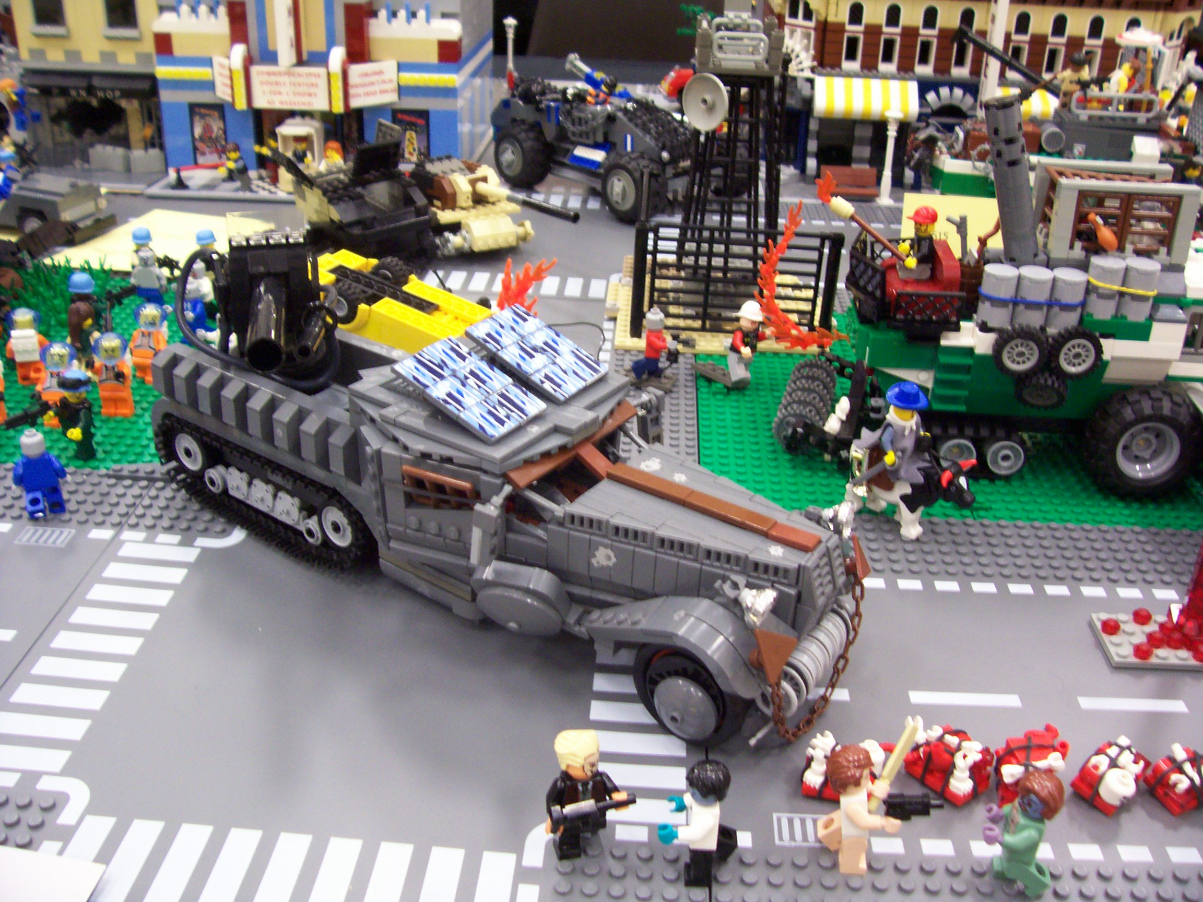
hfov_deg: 54.0
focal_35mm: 34
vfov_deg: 41.8
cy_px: 451
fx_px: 1182
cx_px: 602
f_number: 2.7
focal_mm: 5.6
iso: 160
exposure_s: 1/14.3
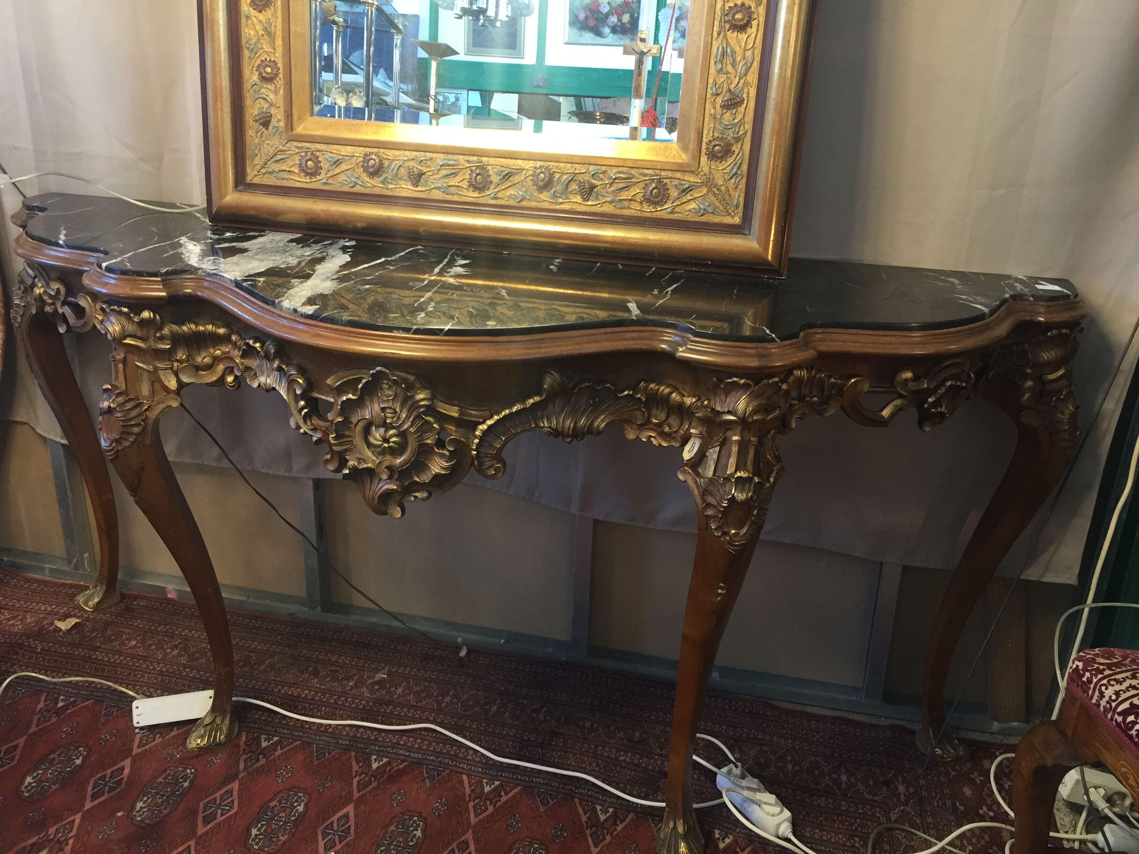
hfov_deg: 61.7
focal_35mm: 29
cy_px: 427
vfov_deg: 48.2
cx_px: 570
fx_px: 954
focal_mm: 4.15
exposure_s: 1/33
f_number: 2.2
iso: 125
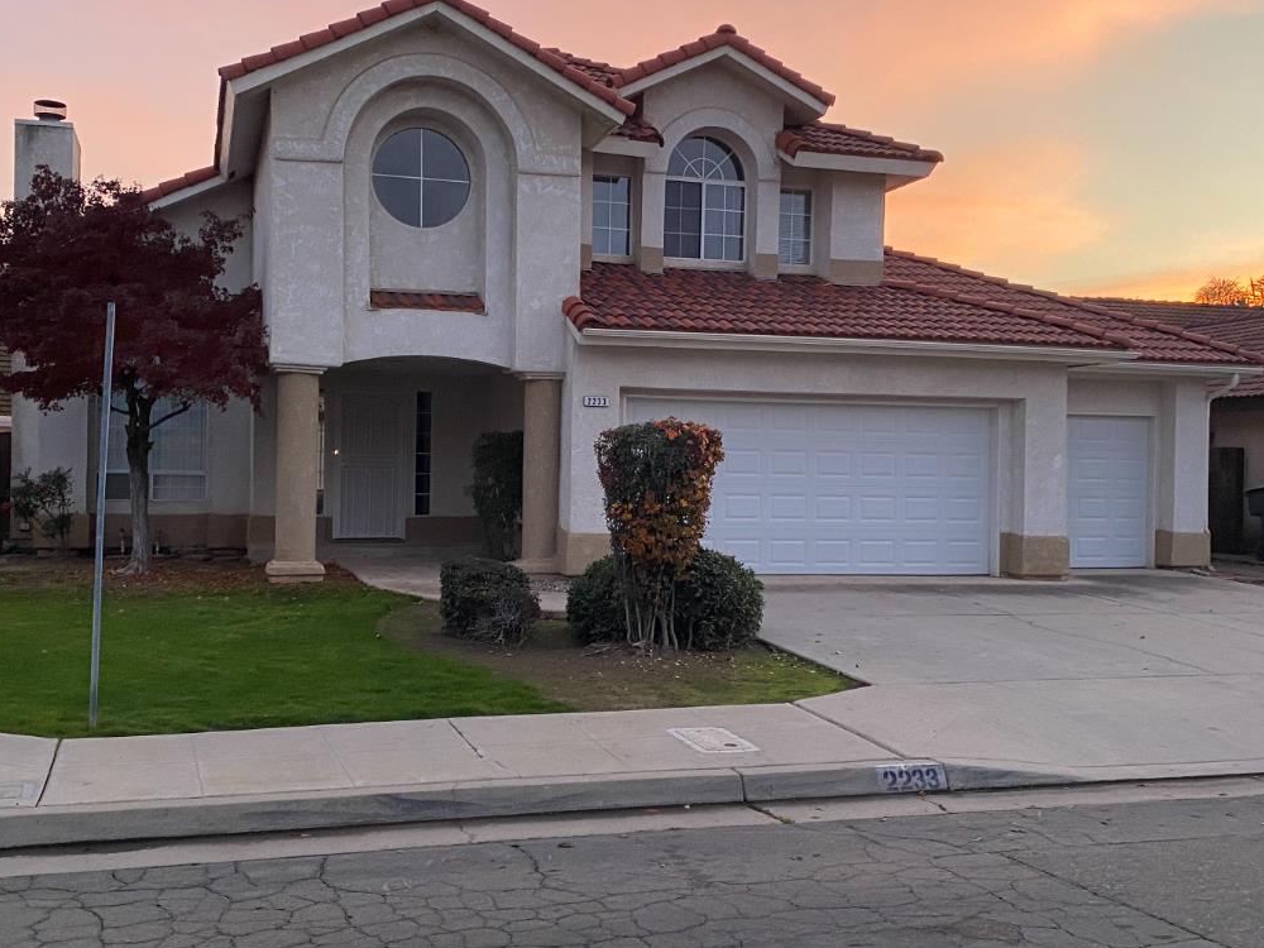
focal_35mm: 39
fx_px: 1424
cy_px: 481
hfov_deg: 47.8
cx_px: 590
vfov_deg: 36.8
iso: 125
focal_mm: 4.25
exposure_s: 1/60
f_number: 1.8
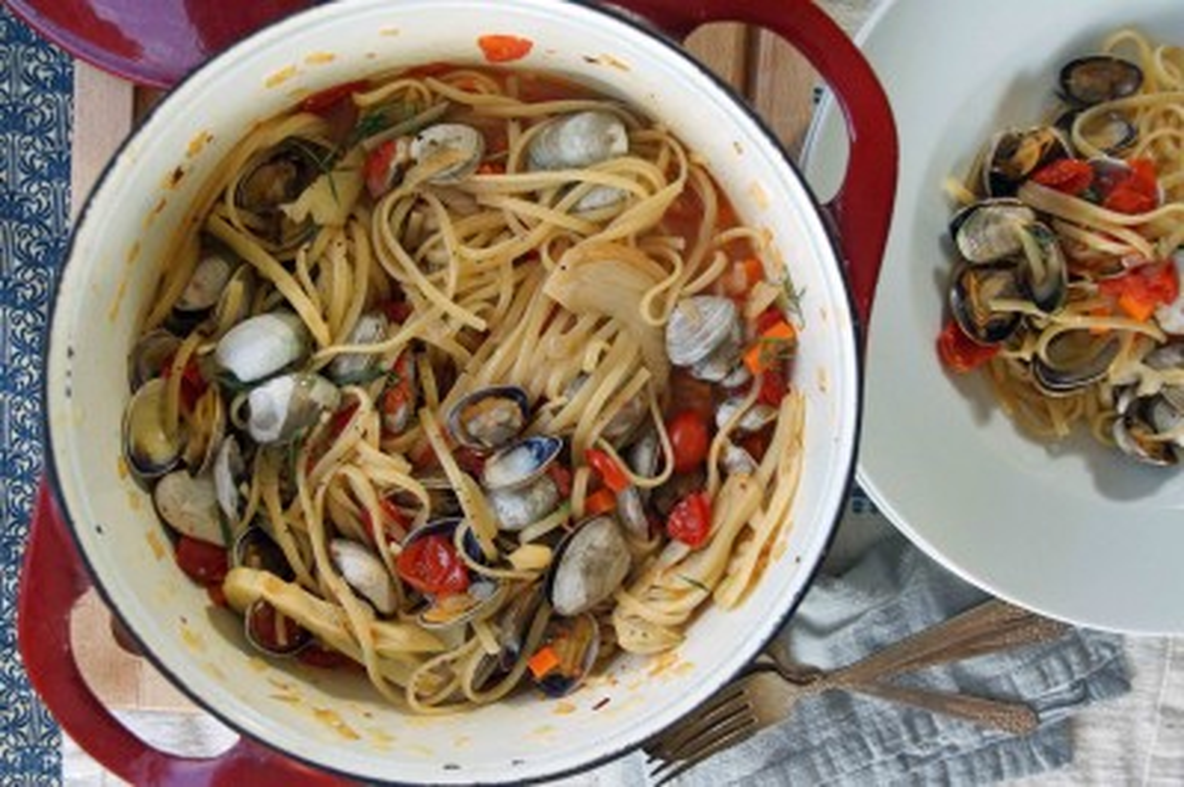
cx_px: 592
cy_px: 394
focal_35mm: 39
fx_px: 1282
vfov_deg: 34.2
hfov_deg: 49.6
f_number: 4.5
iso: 1600
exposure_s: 1/100
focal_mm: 26
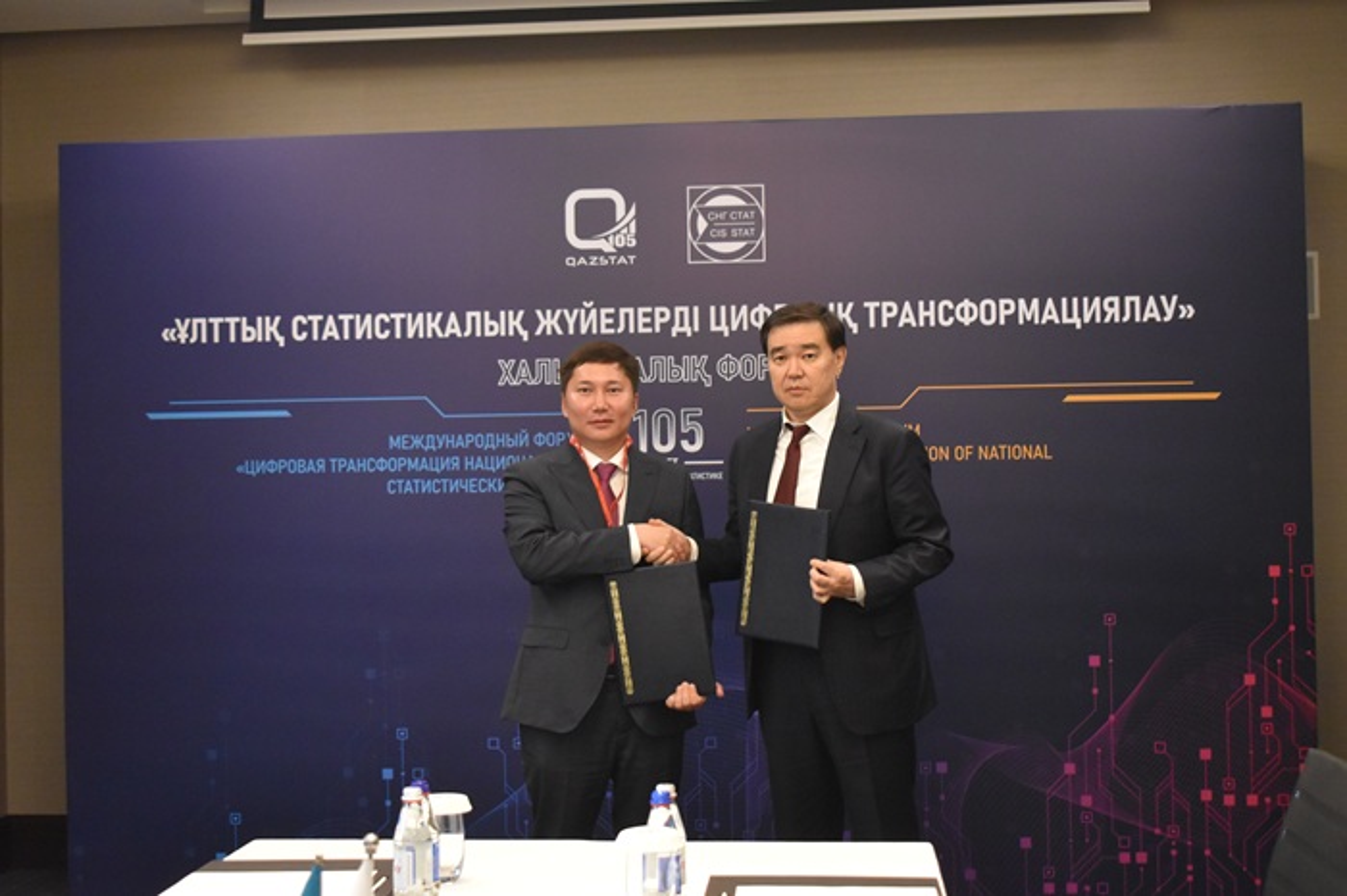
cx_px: 674
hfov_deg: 38.9
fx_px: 1907
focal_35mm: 51
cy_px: 448
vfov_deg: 26.5
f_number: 5
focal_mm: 34
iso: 3600
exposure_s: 1/60
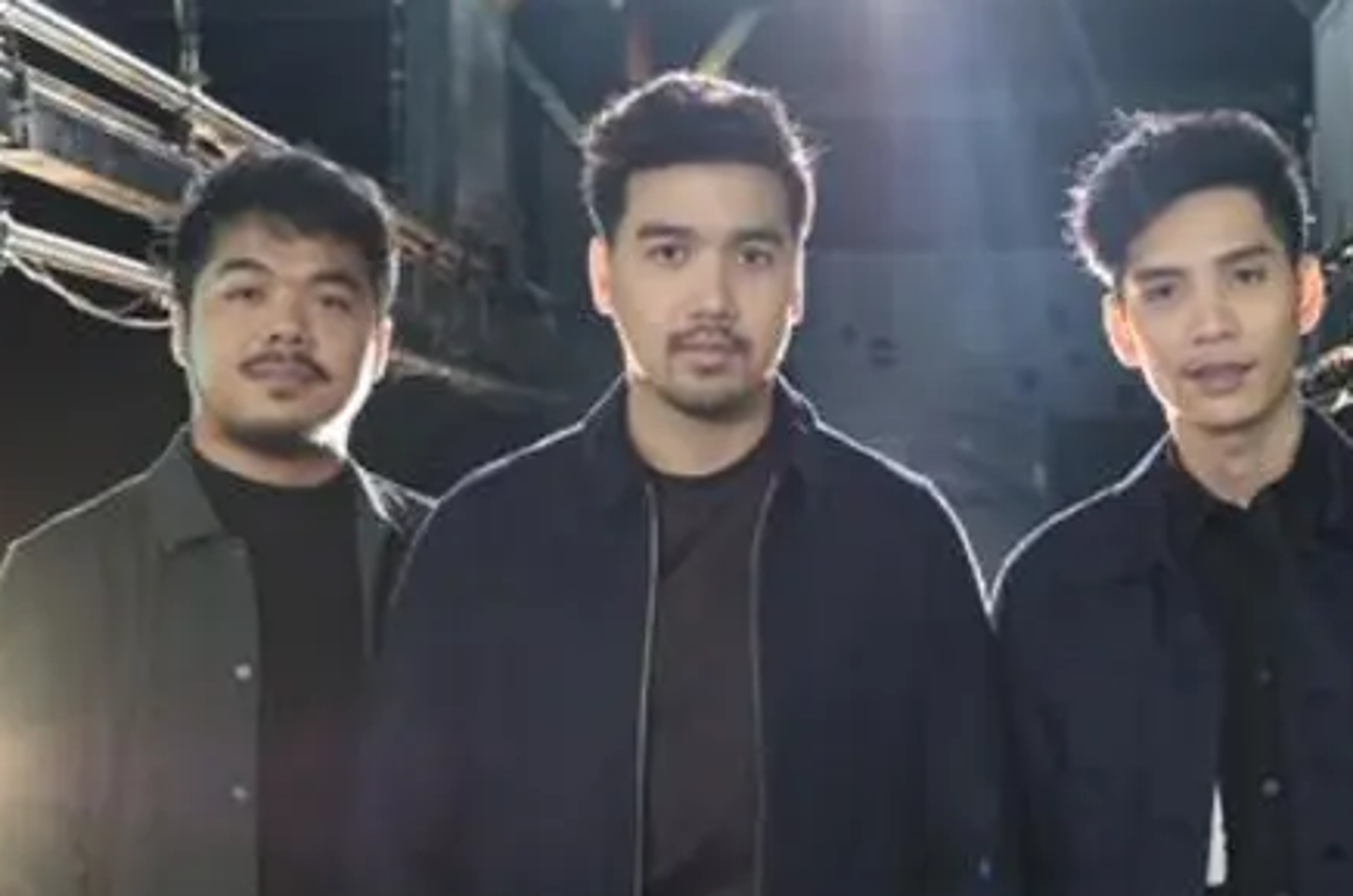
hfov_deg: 29.3
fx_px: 2551
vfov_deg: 19.8
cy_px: 653
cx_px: 981
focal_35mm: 68
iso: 10000
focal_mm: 25.4
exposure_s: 1/250
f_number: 4.5
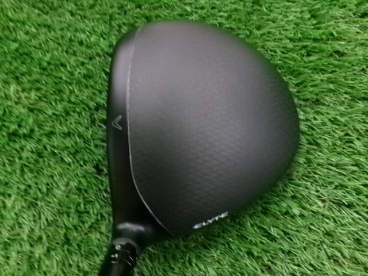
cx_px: 184
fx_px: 298
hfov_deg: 63.4
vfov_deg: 49.7
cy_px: 138
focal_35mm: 28
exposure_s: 1/34
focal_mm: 5.1
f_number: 3.9
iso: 800
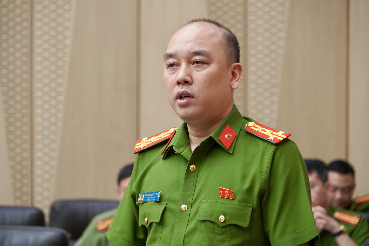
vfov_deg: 7.7
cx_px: 184
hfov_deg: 11.5
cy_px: 123
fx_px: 1824
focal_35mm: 178
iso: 3200
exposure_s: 1/200
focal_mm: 178
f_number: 7.1
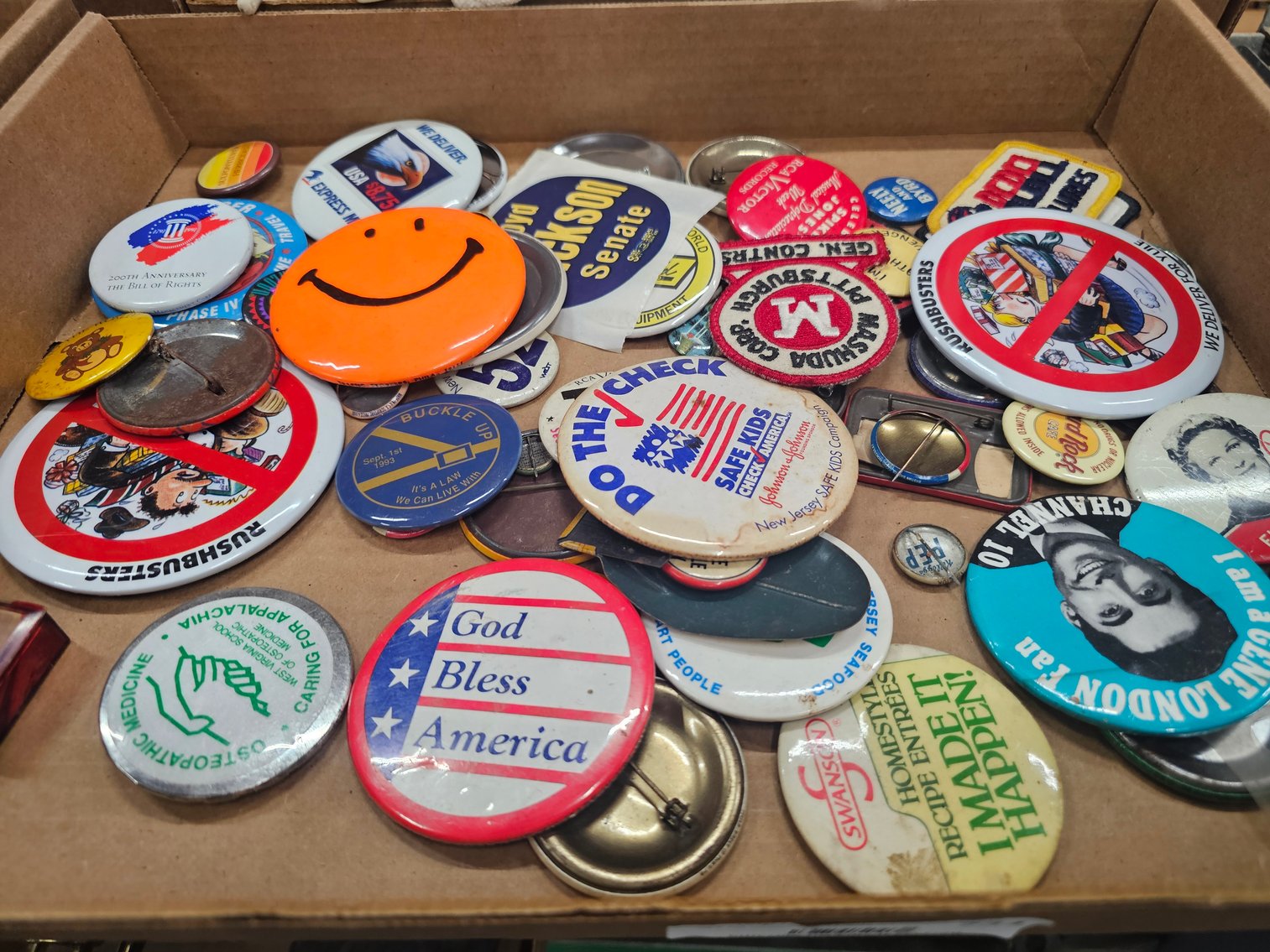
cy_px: 476
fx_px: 844
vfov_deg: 58.9
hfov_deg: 73.9
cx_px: 635
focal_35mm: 23
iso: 125
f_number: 1.7
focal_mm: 6.3
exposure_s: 1/120
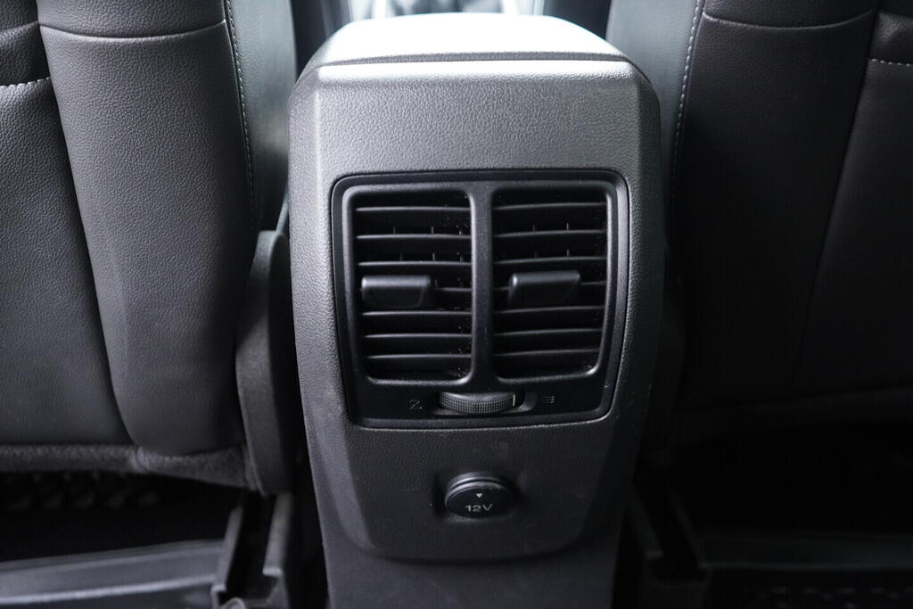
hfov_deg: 53.1
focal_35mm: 36
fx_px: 913
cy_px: 304
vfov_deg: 36.9
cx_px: 456
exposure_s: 1/40
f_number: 2.8
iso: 1600
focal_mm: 24
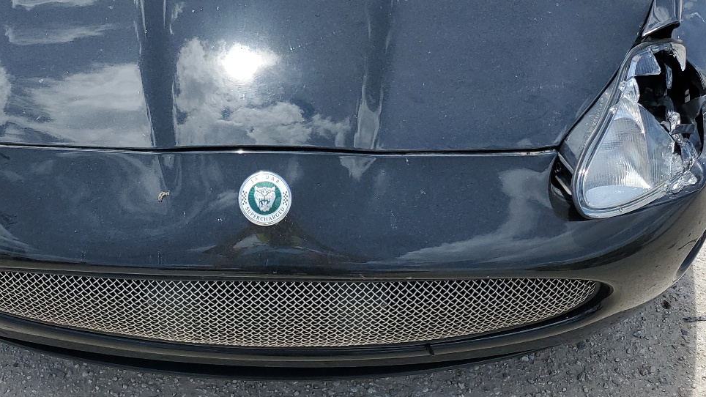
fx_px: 880
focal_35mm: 47
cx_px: 268
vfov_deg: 24.9
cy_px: 64
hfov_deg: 43.4
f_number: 1.5
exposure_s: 1/3333
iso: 50
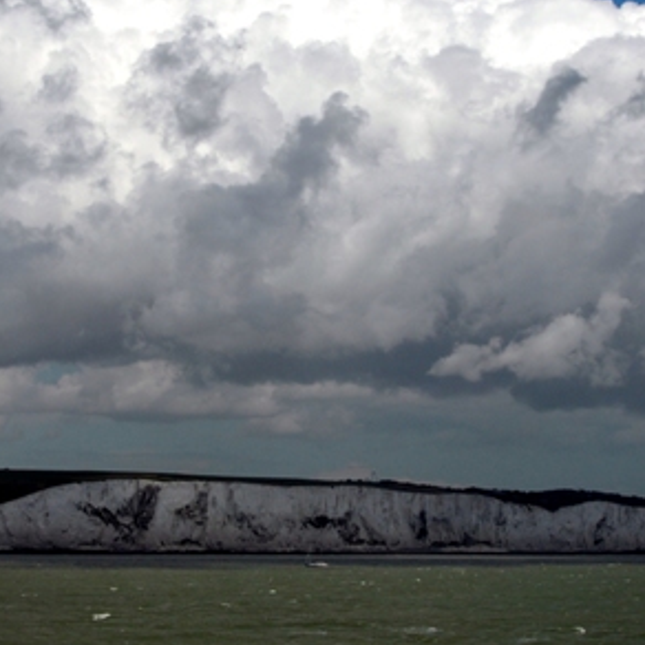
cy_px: 300
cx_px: 256
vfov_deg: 17.7
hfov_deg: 17.7
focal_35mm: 98
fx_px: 2066
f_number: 11
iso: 160
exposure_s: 1/500
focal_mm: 28
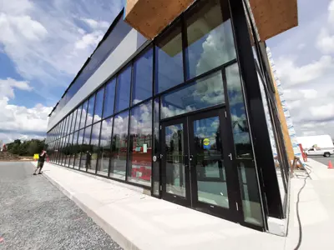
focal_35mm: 13
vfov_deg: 89.9
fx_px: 125
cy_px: 125
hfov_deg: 106.2
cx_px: 167
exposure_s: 1/1555
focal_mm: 1.42
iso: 40
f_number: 2.2
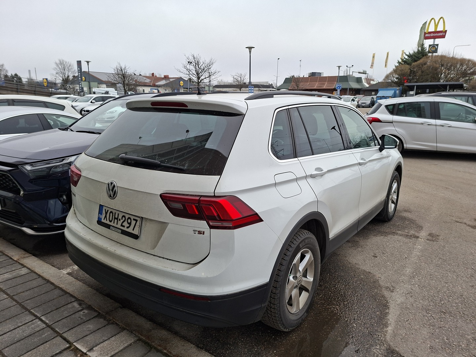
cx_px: 238
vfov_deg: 58.9
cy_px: 178
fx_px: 316
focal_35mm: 23
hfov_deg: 73.9
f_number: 1.8
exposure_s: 1/348
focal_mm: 5.54
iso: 50
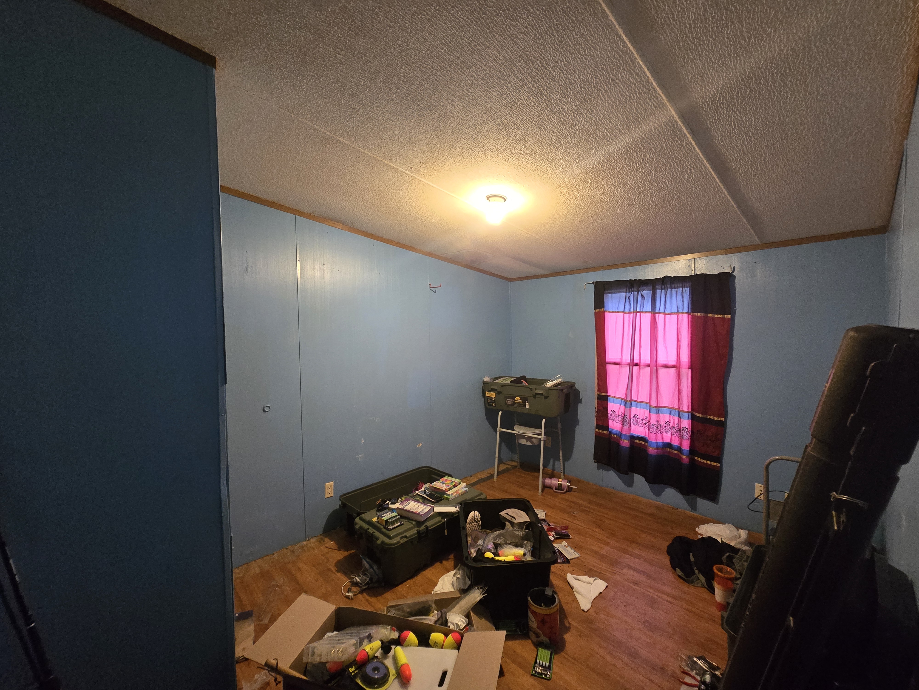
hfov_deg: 106.2
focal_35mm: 13
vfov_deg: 89.9
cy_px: 345
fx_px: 345
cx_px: 460
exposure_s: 1/60
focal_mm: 2.2
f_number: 2.2
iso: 800
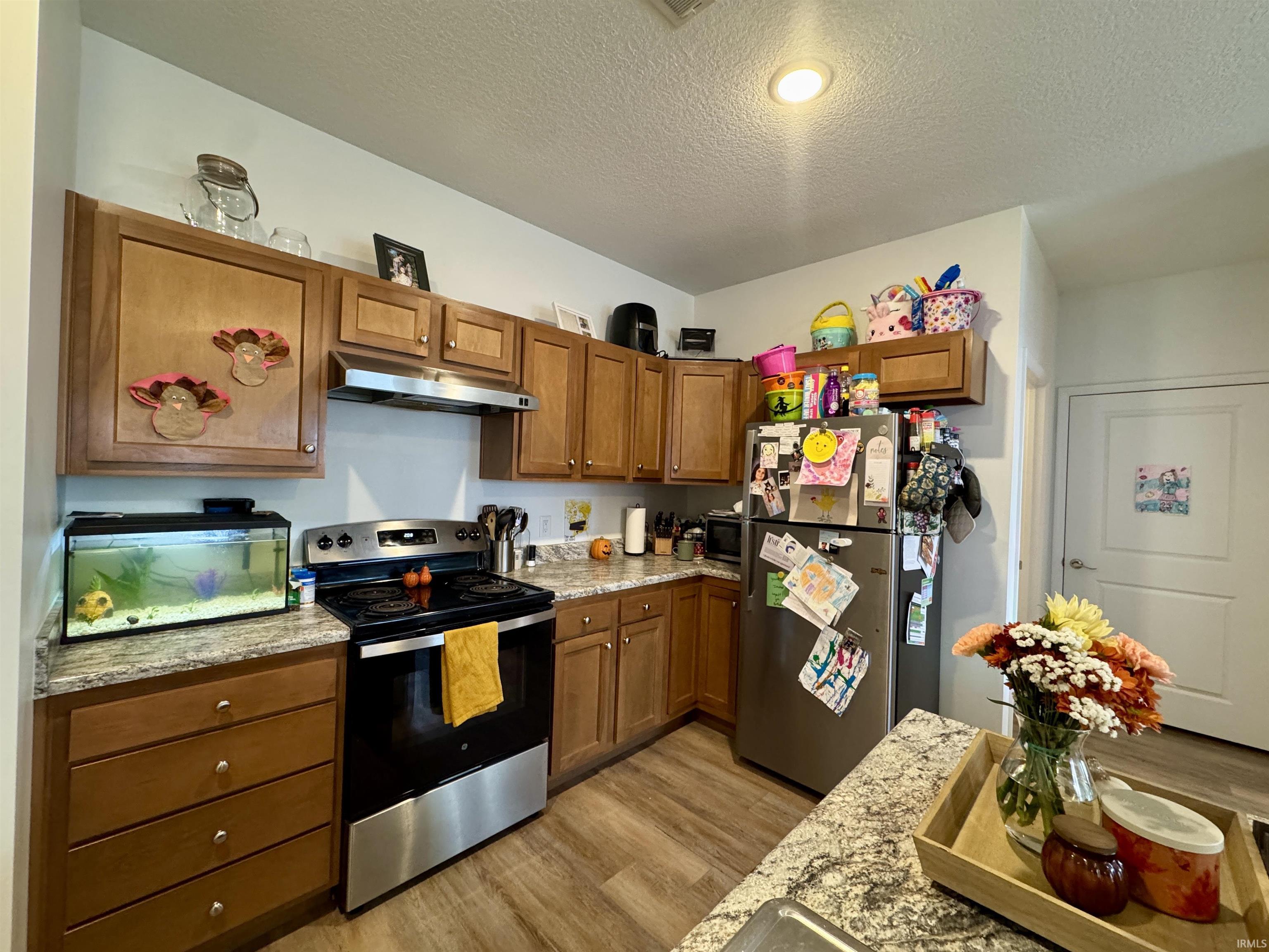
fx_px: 513
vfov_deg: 85.7
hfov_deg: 102.1
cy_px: 476
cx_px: 634
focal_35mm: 14
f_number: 2.2
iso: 400
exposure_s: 1/60
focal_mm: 2.22
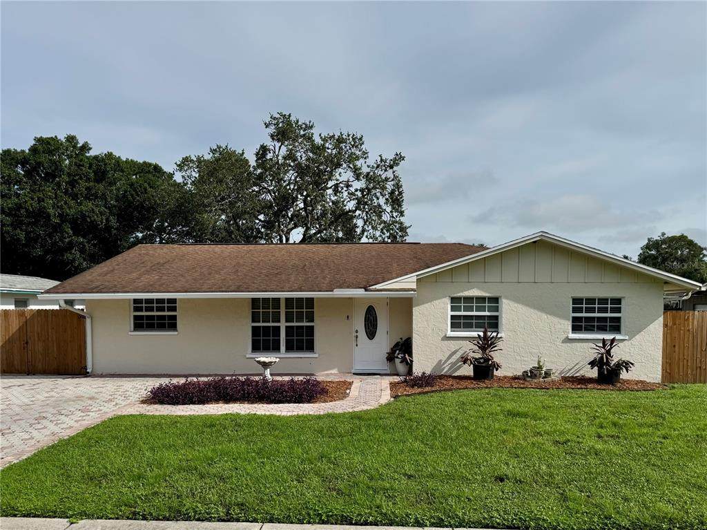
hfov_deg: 71.6
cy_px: 265
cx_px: 354
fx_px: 490
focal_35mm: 24
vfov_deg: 56.8
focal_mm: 6.76
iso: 80
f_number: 1.78
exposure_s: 1/9009
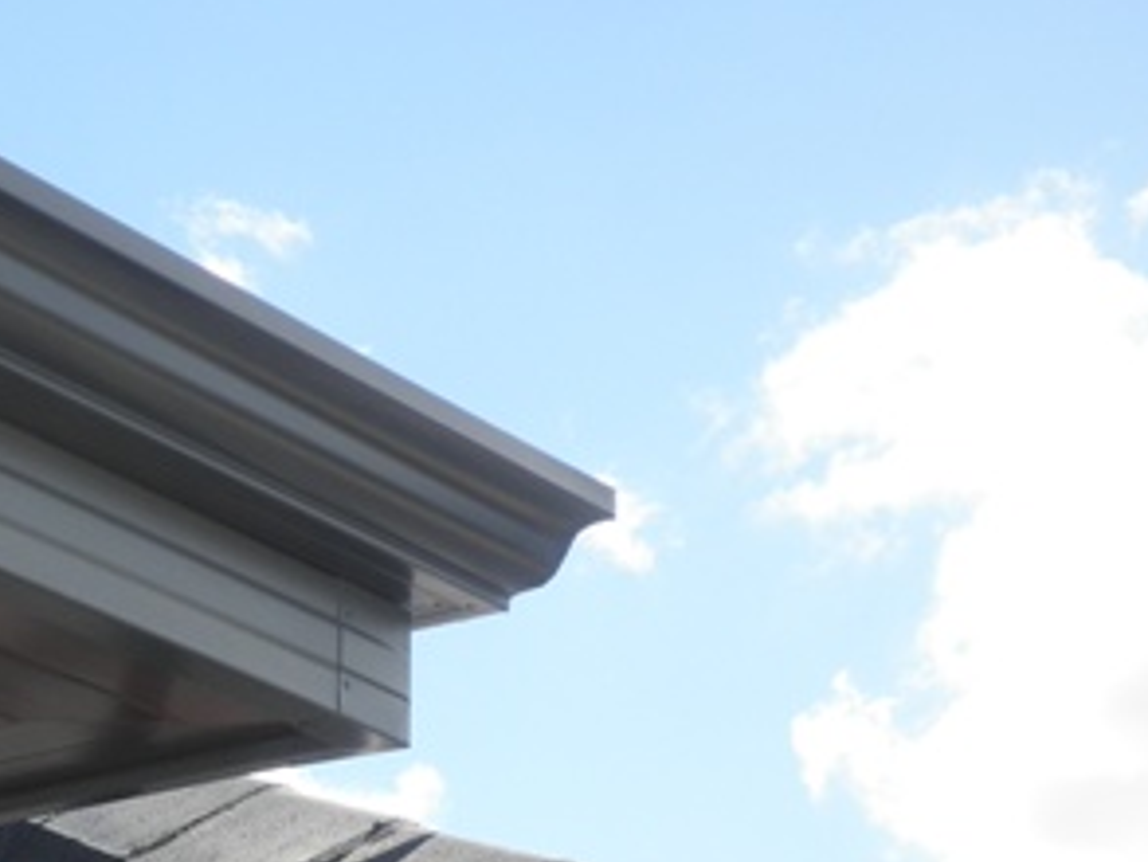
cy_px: 952
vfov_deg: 10.5
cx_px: -57
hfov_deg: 13.9
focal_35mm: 139
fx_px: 4612
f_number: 3.8
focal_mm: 10.5
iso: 64
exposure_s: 1/400
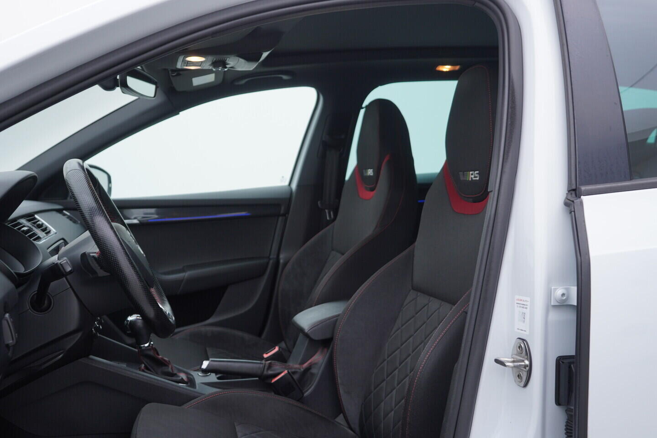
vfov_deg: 36.9
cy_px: 219
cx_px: 328
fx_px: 657
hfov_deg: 53.1
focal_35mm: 36
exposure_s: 1/60
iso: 125
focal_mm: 24
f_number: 3.5
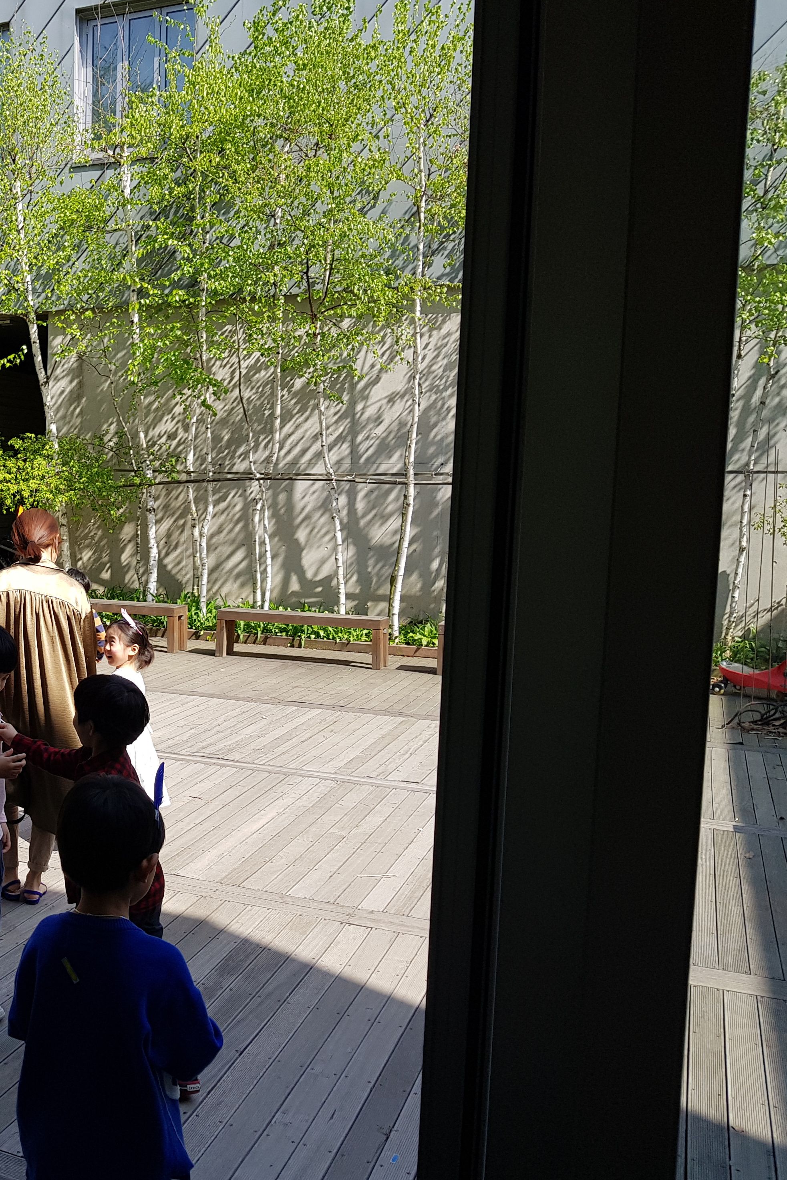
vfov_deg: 51.9
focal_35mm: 37
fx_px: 1213
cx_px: 0
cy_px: 601
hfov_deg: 33.0
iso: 40
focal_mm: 4.2
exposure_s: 1/1014
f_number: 1.7
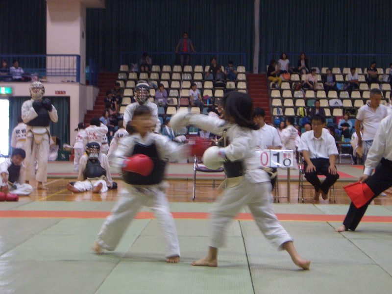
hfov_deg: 22.3
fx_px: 997
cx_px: 196
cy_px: 147
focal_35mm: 88
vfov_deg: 16.8
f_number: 4.4
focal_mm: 14.6
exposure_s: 1/15
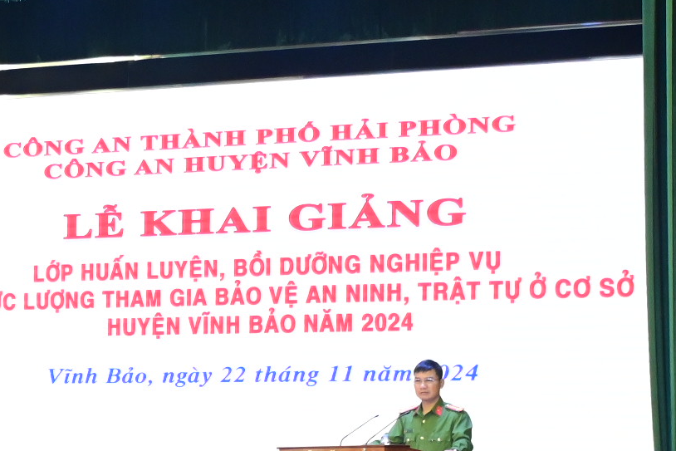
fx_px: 2178
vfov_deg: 11.7
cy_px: 431
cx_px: -63
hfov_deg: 17.1
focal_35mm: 116
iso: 2500
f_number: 4
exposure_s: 1/200
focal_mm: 32
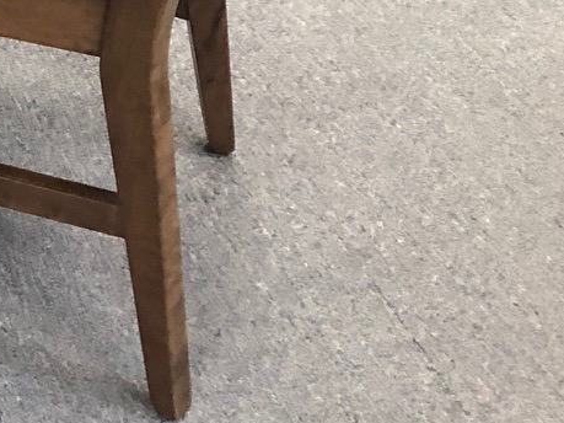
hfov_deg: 13.3
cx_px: -646
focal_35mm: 123
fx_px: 2004
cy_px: -291
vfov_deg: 11.3
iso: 64
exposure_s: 1/15
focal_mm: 3.99
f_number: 1.8
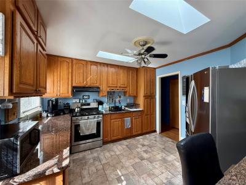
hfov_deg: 102.1
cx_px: 123
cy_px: 92
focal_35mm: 14
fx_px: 99
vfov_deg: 85.7
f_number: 2.2
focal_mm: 2.22
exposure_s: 1/99
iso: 250
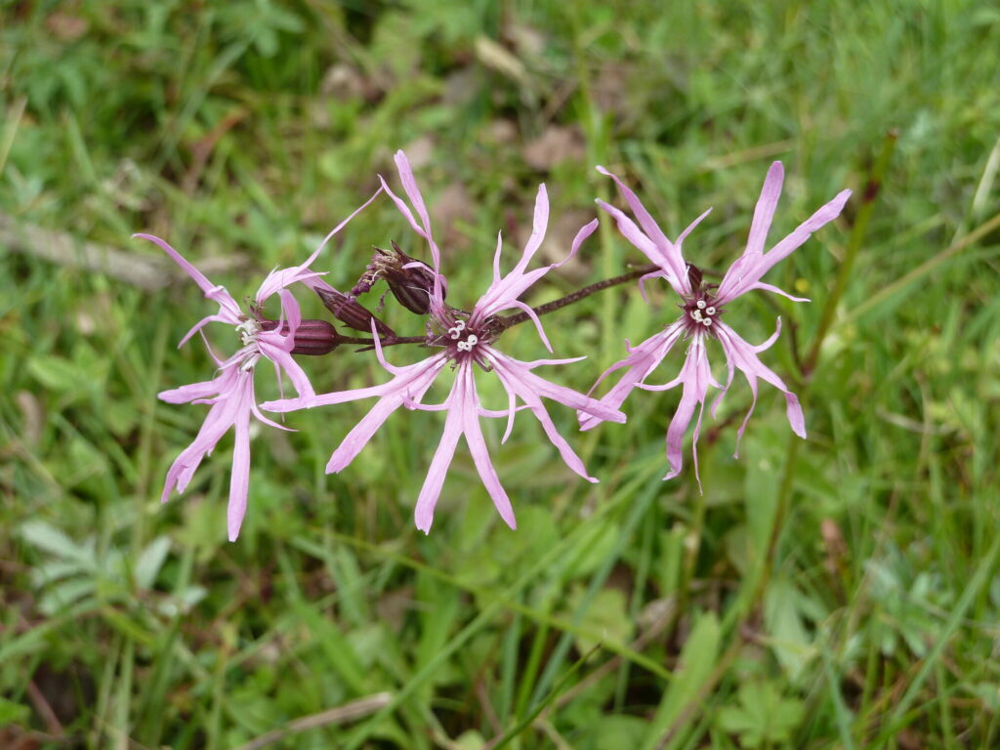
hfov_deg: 42.9
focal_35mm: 44
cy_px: 375
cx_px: 500
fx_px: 1271
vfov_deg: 32.9
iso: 80
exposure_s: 1/125
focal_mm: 7.3
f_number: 4
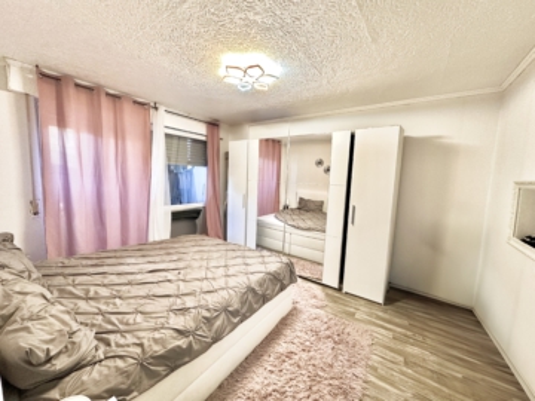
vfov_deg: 85.7
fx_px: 216
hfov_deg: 102.1
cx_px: 268
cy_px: 200
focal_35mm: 14
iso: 320
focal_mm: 2.22
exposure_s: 1/70
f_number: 2.2
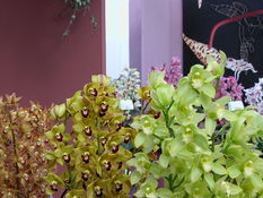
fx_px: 692
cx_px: 90
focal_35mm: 91
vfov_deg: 16.2
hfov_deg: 21.5
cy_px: 140
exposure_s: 1/43.7
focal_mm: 13.7
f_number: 3.1
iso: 100
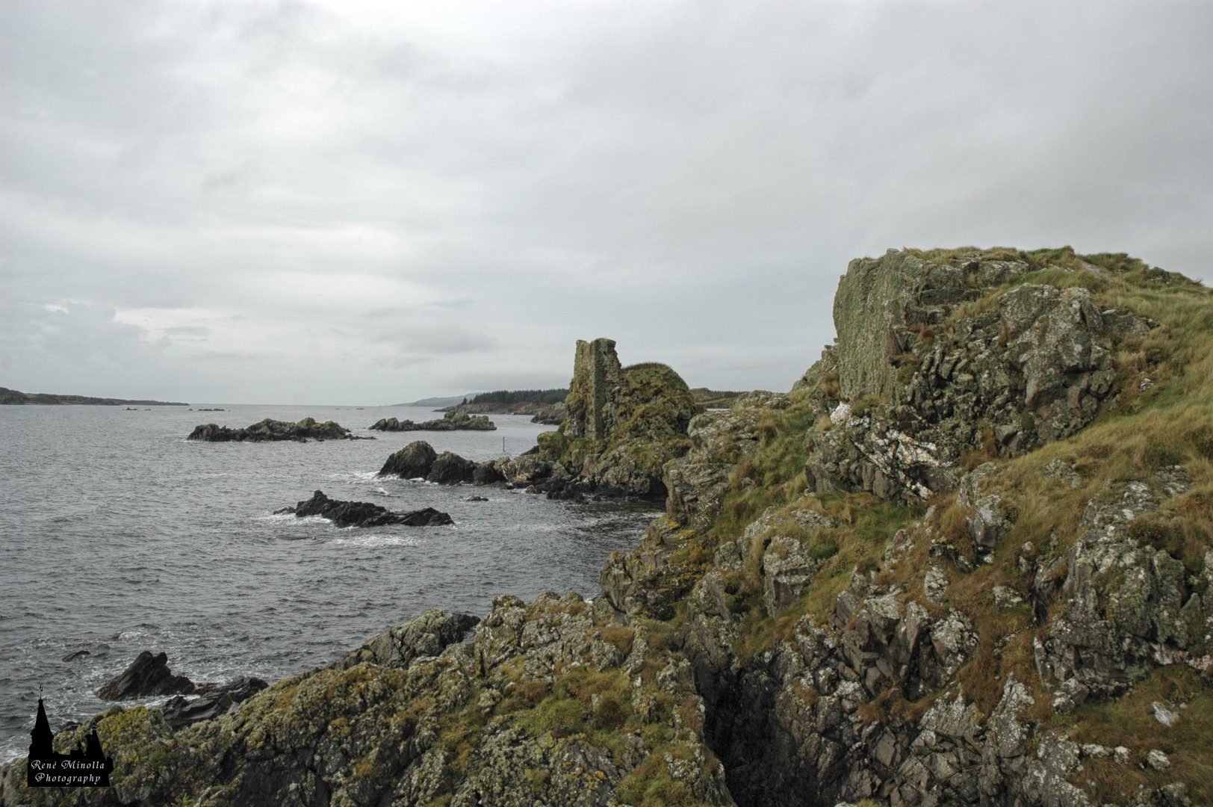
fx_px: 909
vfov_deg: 47.9
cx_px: 606
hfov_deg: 67.4
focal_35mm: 27
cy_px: 404
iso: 200
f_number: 9
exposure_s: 1/250
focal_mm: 18
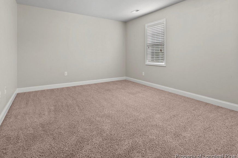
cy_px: 62
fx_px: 136
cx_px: 135
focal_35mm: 21
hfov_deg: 81.8
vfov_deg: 59.7
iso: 250
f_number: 8
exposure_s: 2.5
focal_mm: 16.5
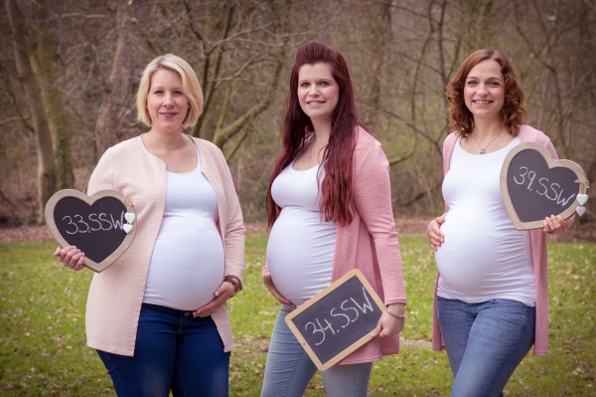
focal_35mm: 128
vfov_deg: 10.7
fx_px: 2109
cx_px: 298
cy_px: 198
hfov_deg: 16.1
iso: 100
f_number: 6.3
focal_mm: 85
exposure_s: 1/125
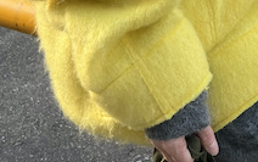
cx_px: 207
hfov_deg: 22.5
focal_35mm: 91
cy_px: -178
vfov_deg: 12.4
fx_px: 641
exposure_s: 1/389
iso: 50
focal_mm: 5.7
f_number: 1.5
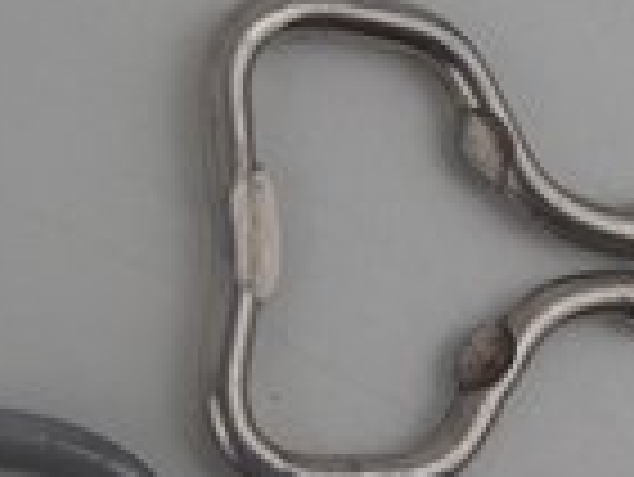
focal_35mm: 90
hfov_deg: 21.6
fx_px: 1650
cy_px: 493
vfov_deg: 16.1
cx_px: 452
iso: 125
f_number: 4.7
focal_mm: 6.64
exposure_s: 1/160
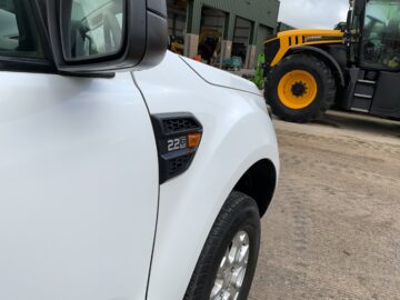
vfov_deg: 48.2
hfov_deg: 61.7
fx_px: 335
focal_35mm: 29
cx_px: 200
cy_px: 150
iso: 16
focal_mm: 3
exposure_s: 1/562
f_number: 1.8
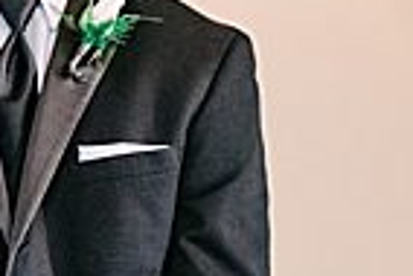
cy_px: -7
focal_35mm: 696
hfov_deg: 2.9
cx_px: -308
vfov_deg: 2.0
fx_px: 7993
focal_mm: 105
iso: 500
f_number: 1.4
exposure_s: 1/125
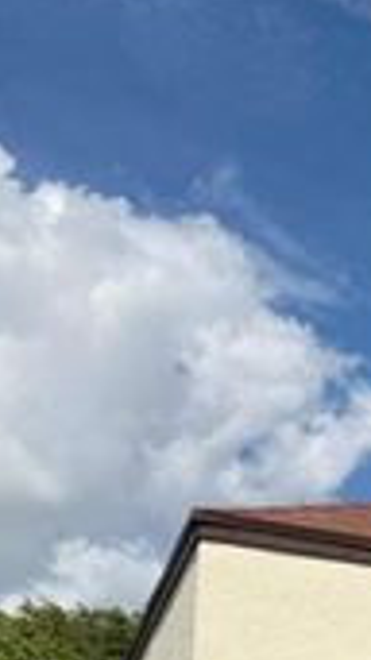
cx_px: 958
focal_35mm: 91
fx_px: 1594
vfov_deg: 21.4
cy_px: 836
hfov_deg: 10.8
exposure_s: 1/8130
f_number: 1.78
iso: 80
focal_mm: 6.76
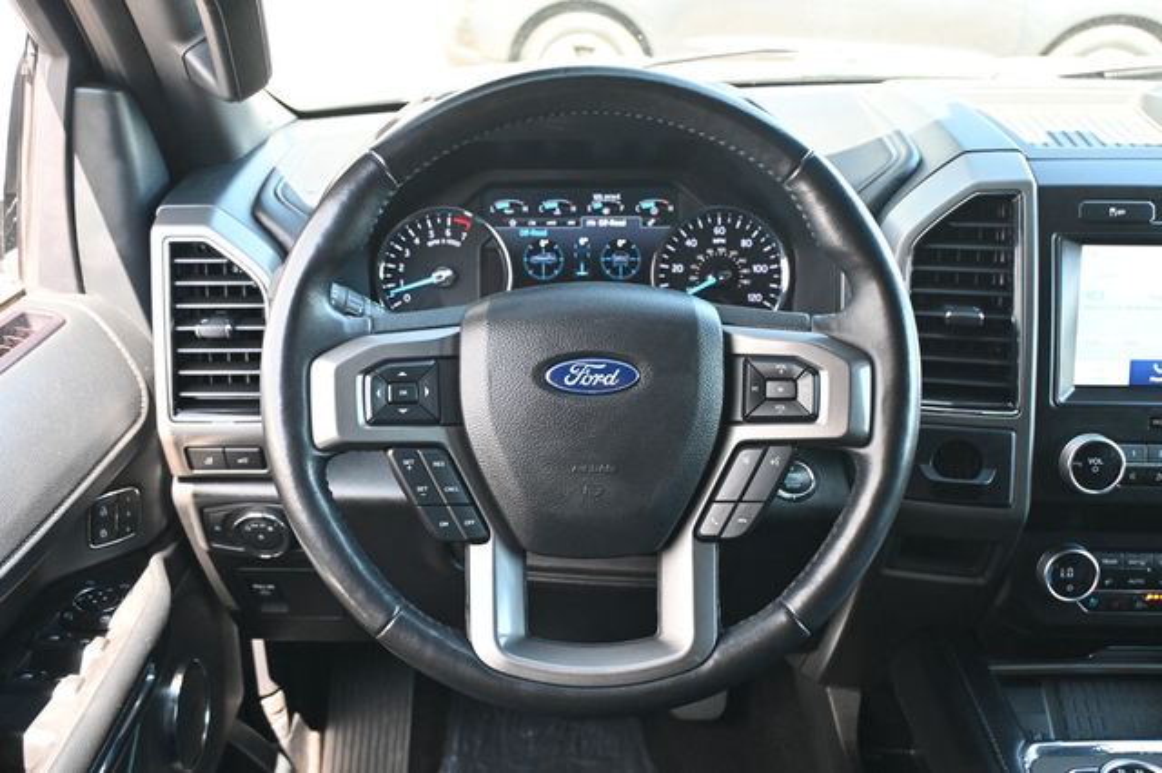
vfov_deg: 38.3
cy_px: 386
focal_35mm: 34
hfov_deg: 55.1
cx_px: 581
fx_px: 1113
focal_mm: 23
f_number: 4.2
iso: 1400
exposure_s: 1/125
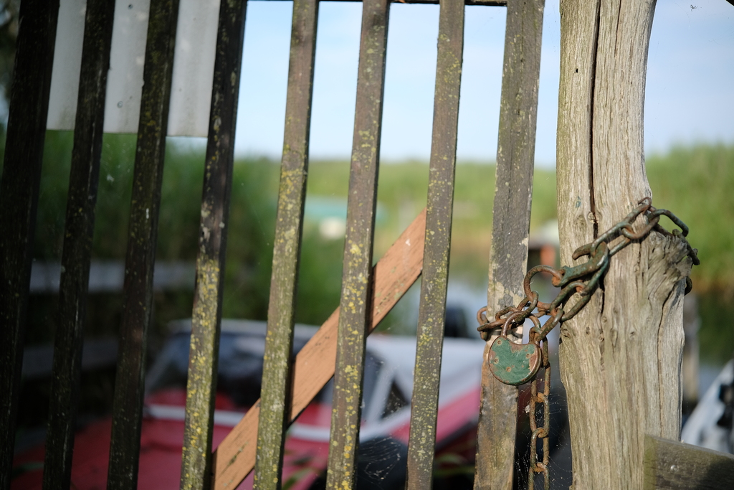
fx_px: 836
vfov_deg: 32.6
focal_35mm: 41
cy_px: 245
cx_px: 367
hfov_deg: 47.4
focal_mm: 27
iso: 320
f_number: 1.2
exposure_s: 1/7500
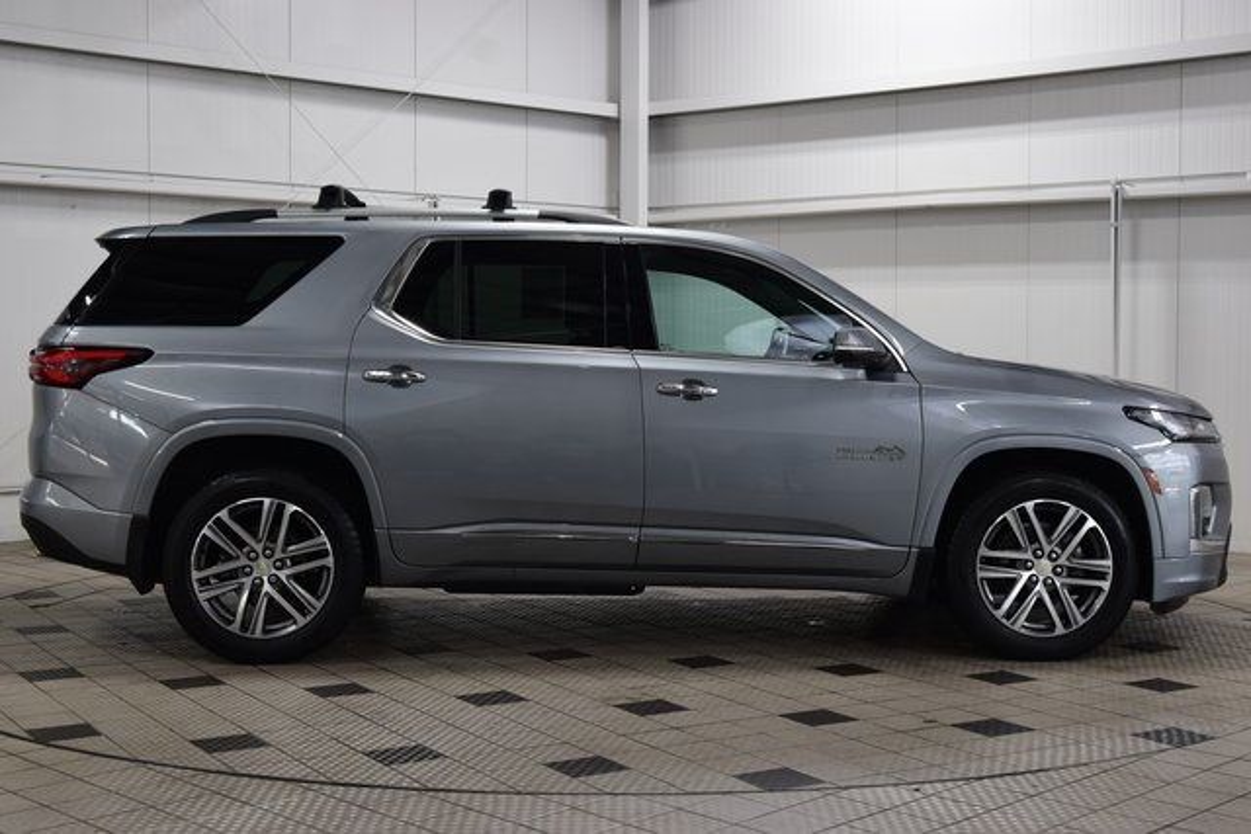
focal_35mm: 51
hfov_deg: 38.9
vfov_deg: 26.5
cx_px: 626
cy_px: 417
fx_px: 1773
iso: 400
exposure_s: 1/25
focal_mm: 34
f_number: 7.1
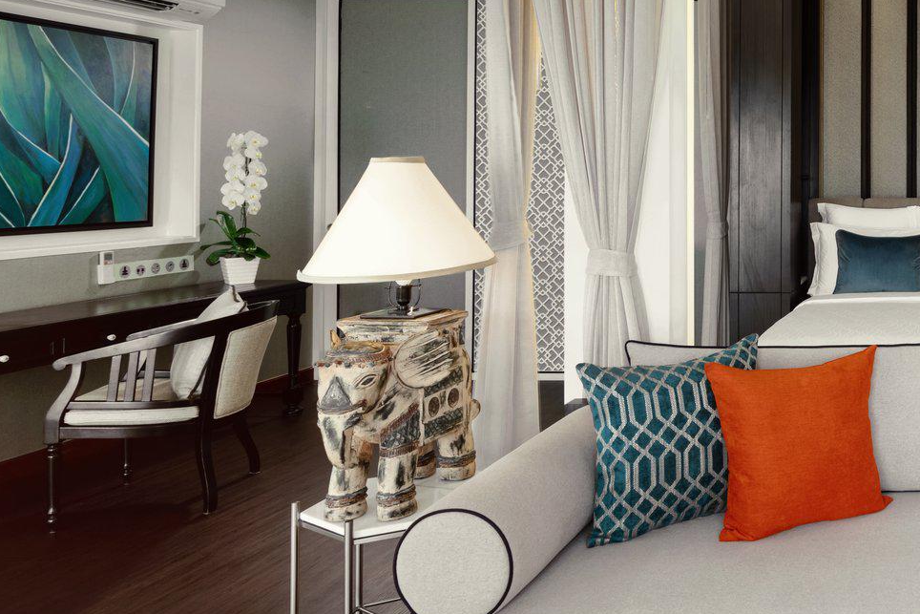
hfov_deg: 45.3
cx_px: 958
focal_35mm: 34
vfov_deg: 38.0
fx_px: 869
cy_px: 160
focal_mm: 16
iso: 100
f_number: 8
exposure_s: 1/8
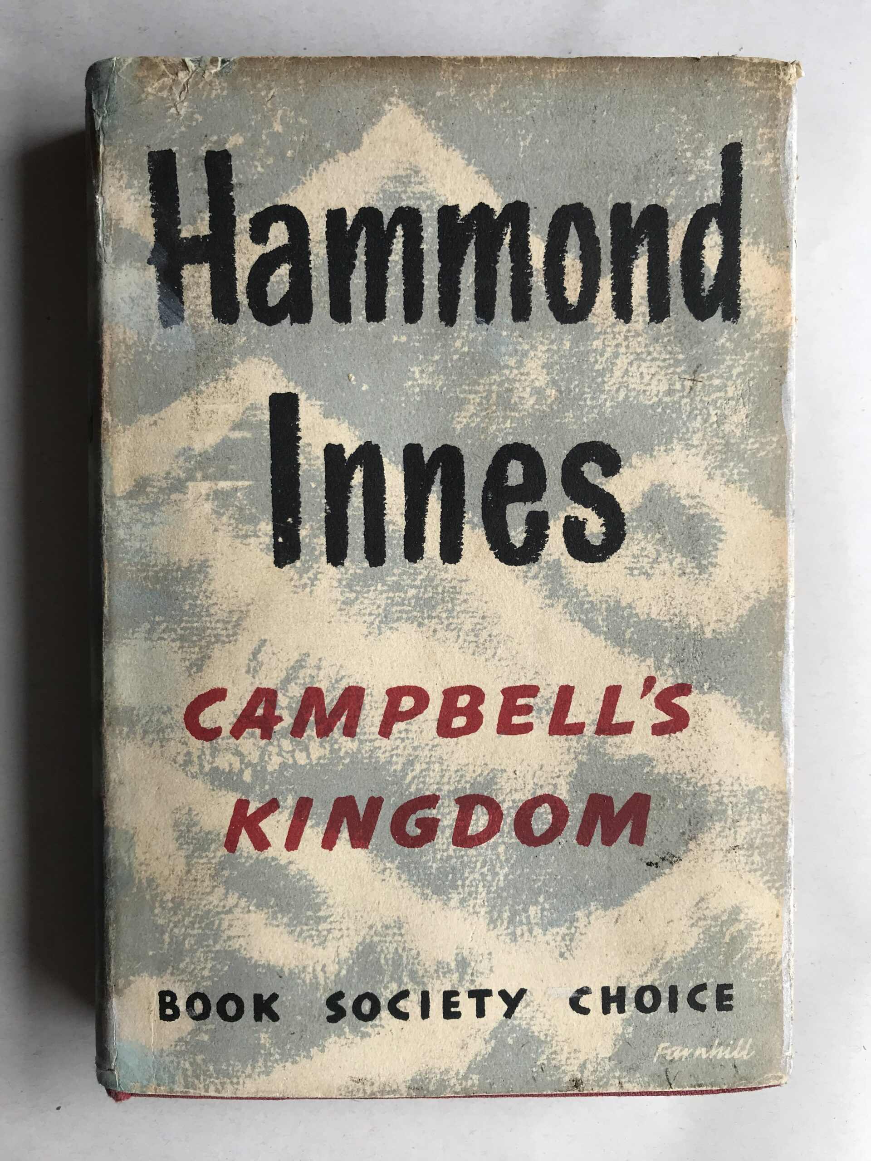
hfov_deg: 49.7
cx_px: 436
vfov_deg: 63.4
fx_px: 939
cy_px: 580
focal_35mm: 28
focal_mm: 3.99
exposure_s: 1/153
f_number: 1.8
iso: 20
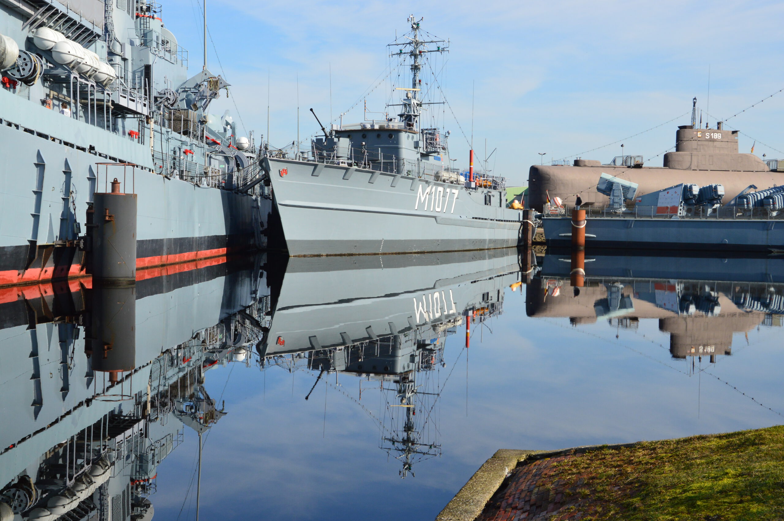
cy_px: 260
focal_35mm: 57
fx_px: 1240
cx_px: 392
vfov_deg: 23.7
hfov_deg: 35.1
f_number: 11
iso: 400
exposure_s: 1/500
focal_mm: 38
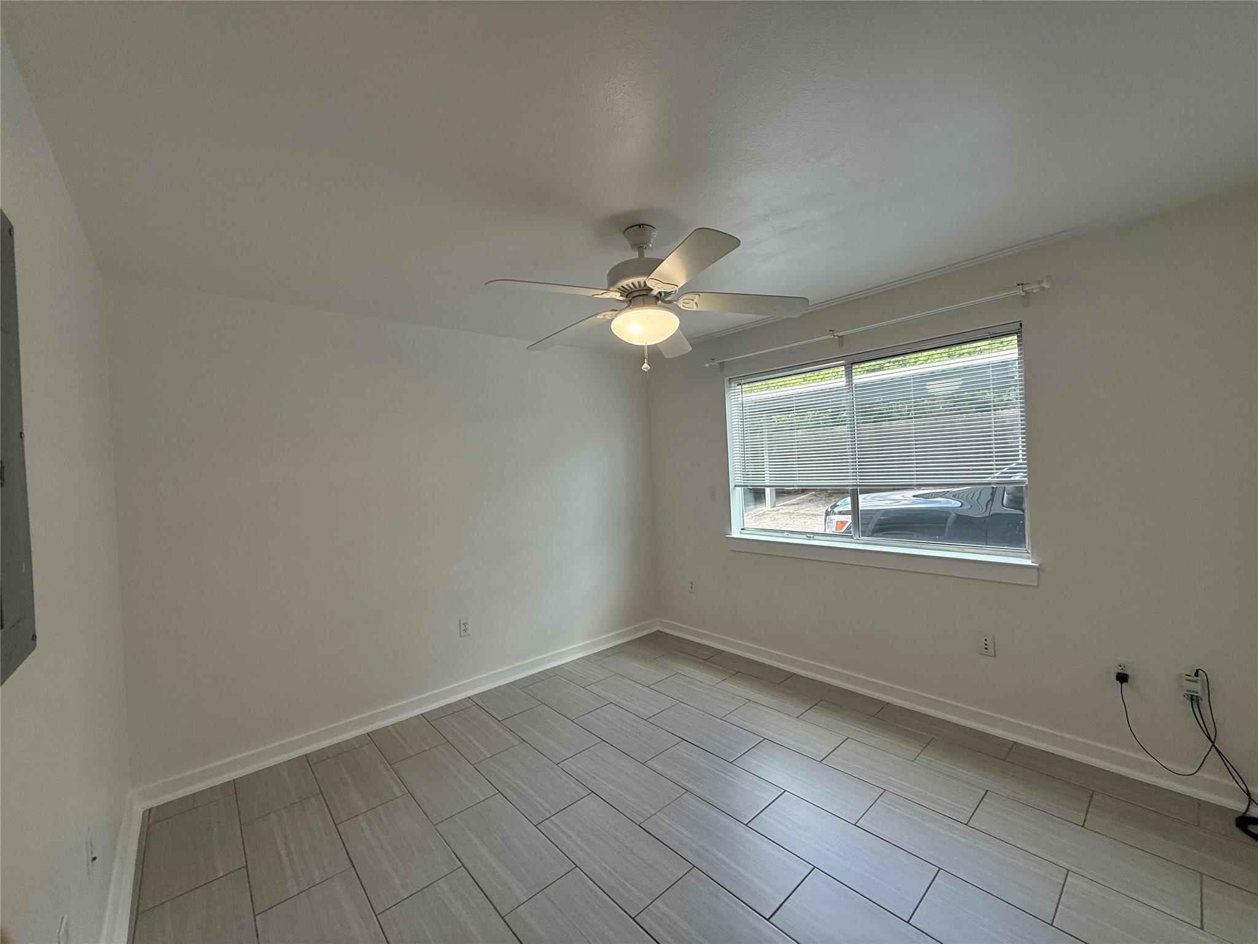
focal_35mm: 14
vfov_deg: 85.7
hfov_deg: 102.1
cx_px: 629
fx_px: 509
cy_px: 472
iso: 100
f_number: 2.2
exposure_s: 1/120
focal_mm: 2.22
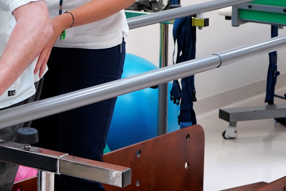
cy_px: 28
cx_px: -60
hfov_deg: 15.6
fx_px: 1001
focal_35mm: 126
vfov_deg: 10.8
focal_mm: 31
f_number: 4
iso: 320
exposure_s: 1/40
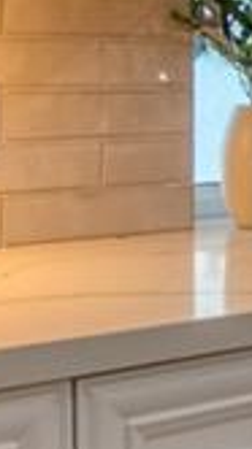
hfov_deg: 11.4
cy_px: 93
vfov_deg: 21.8
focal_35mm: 97
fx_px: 1156
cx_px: 485
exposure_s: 1/13
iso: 200
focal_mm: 10
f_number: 8
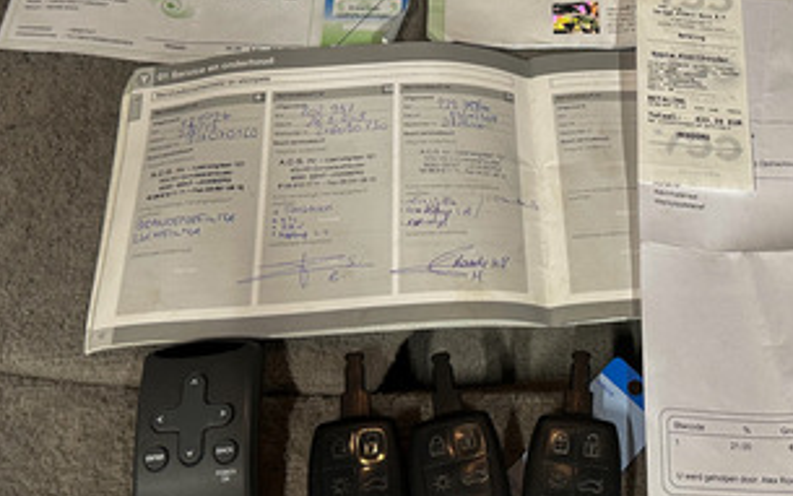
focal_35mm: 50
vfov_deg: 25.4
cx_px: 543
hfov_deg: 39.7
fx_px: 1081
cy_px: 96
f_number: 1.78
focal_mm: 6.86
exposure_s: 1/50
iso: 125
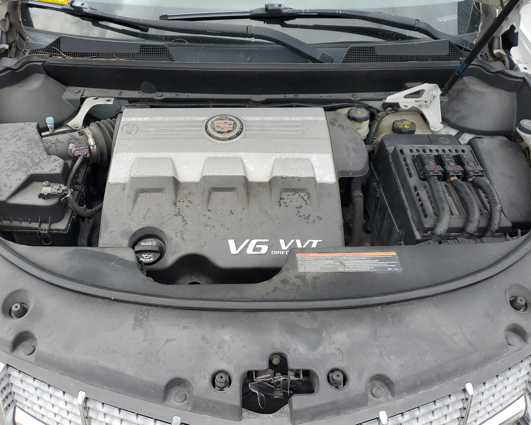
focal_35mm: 28
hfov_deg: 62.2
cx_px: 254
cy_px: 207
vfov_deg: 51.5
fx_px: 440
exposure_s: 1/1000
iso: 50
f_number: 1.5
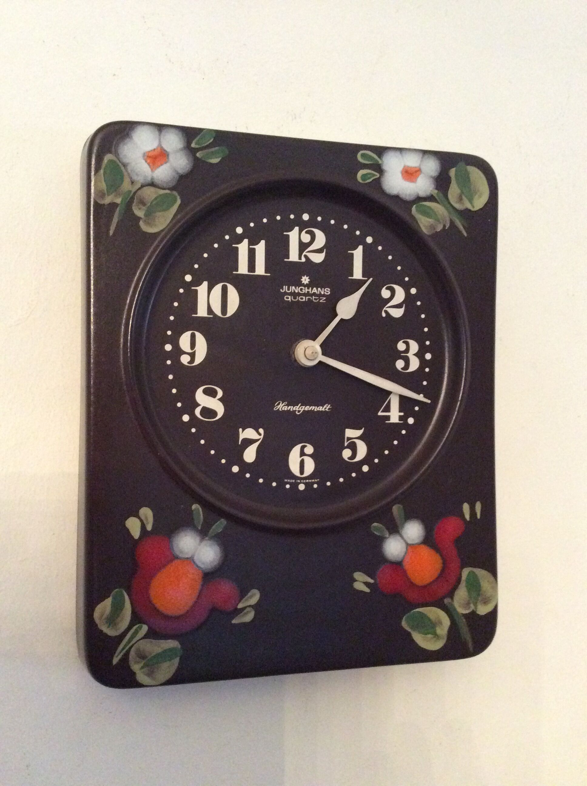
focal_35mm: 32
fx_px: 725
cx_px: 294
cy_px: 393
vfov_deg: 56.9
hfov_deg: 44.1
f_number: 2.4
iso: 500
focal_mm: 3.3
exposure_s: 1/17
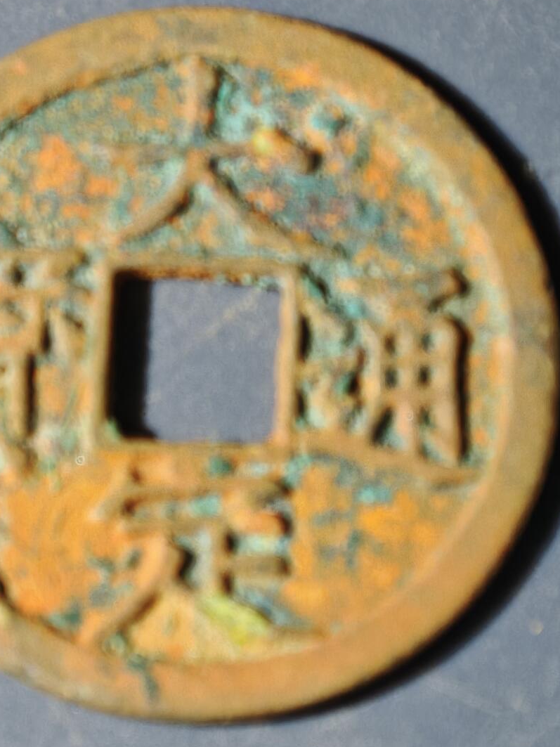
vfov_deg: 11.6
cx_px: 185
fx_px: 3689
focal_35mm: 171
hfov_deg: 8.7
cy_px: 341
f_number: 2
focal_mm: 9
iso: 250
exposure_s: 1/100
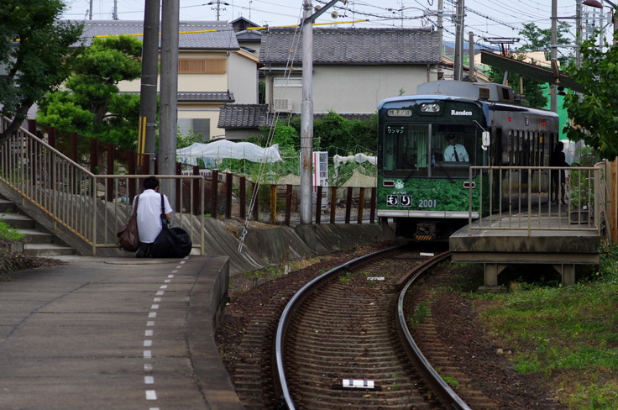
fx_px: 2502
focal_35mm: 146
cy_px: 205
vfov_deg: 9.4
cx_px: 403
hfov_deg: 14.1
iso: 100
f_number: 4
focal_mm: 70
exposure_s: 1/400
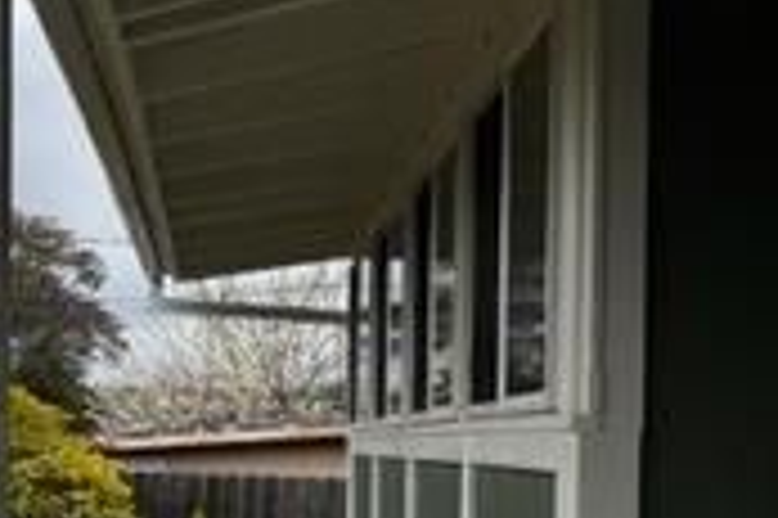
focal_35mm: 50
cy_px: 410
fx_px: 1080
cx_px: -657
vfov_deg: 26.5
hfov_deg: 21.7
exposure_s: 1/1033
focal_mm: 1.57
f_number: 1.8
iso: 32
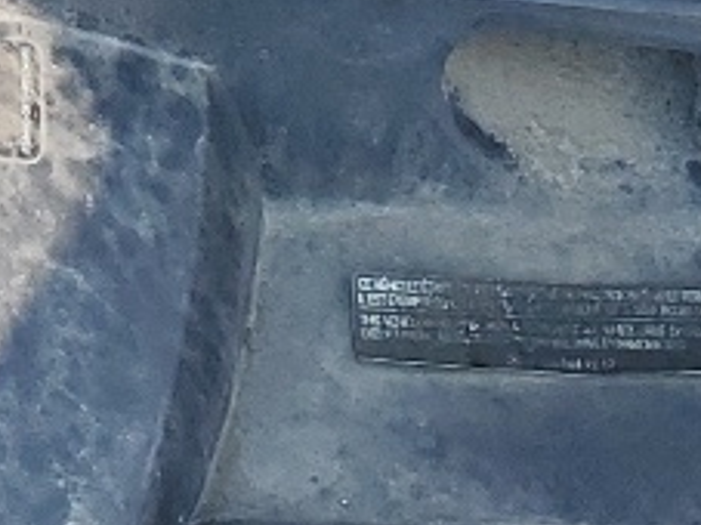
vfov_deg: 7.2
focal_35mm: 183
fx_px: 3704
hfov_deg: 10.6
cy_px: -1081
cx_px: -167
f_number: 1.5
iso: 50
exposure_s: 1/1111
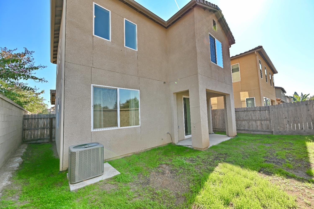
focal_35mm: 14
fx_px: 122
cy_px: 104
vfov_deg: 81.1
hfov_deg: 104.3
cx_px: 157
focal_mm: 14
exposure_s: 1/200
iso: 100
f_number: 7.1
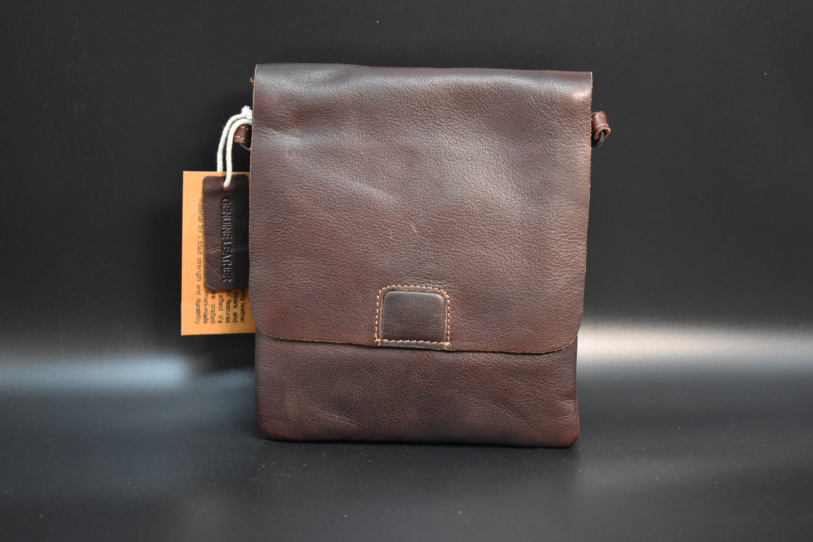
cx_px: 406
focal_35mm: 57
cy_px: 271
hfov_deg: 35.1
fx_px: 1287
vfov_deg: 23.8
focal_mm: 38
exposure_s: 1/60
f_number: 4.8
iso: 2500
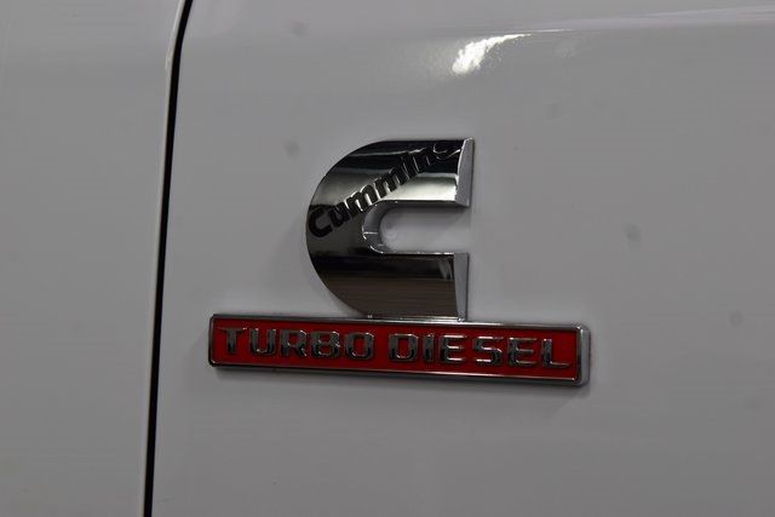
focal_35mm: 105
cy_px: 258
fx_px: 2261
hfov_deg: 19.5
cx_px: 388
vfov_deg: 13.0
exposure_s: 1/40
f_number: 7.1
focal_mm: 70
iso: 400
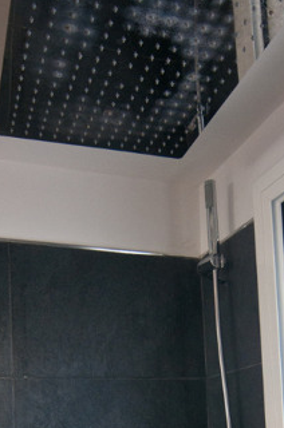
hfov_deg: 28.9
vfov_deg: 38.4
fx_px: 551
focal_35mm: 46
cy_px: 415
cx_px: 157
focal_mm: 11
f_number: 2.8
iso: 500
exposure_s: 1/125
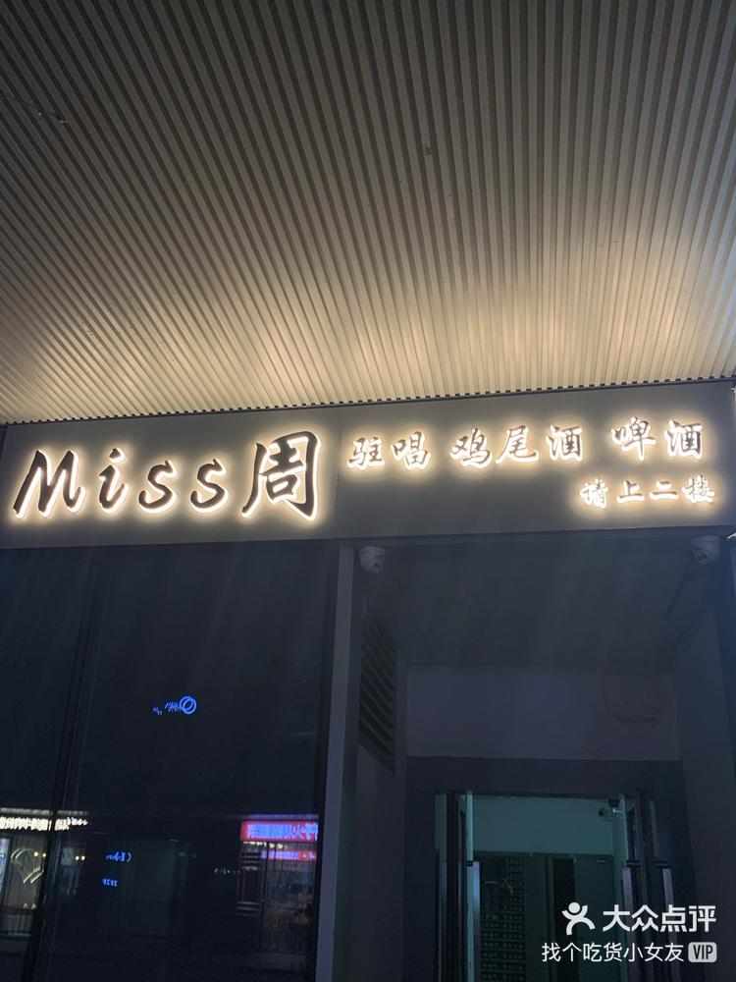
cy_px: 491
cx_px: 368
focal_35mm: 26
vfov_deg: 67.3
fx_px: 737
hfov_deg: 53.1
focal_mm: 4.25
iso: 100
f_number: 1.8
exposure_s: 1/99
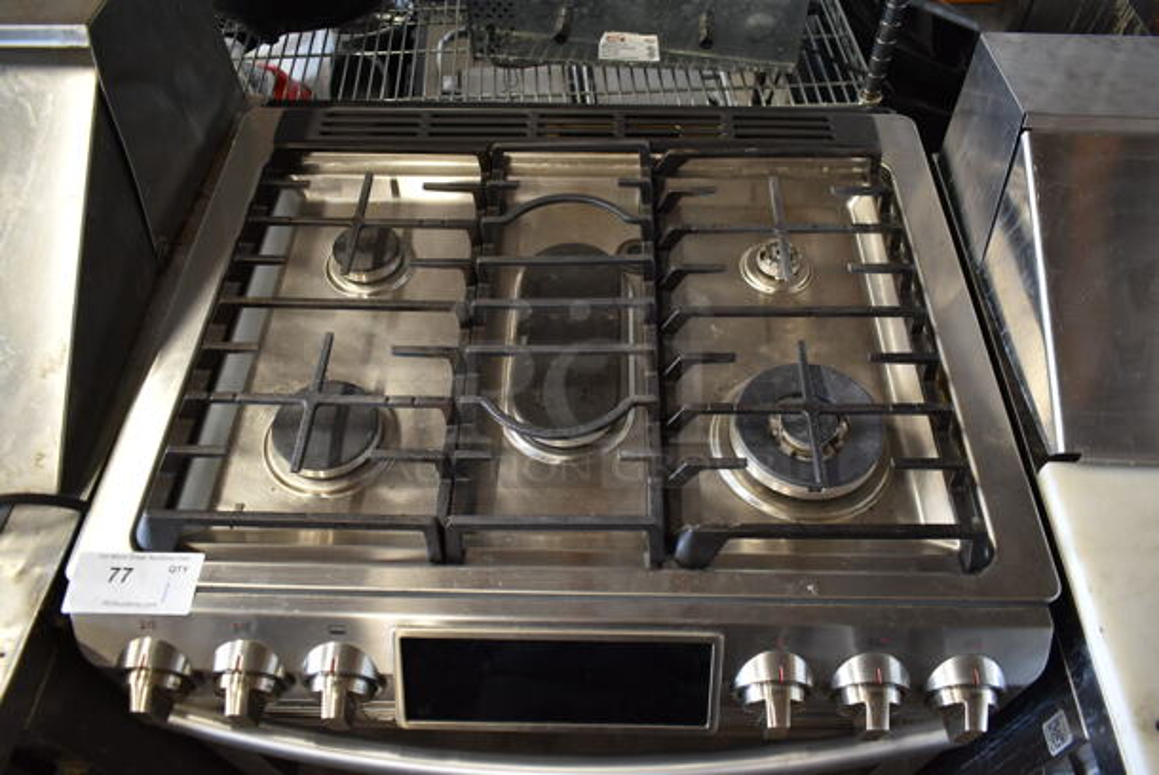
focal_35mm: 27
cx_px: 580
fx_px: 870
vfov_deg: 48.0
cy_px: 388
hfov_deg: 67.3
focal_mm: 18
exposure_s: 1/30
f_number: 3.5
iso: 640
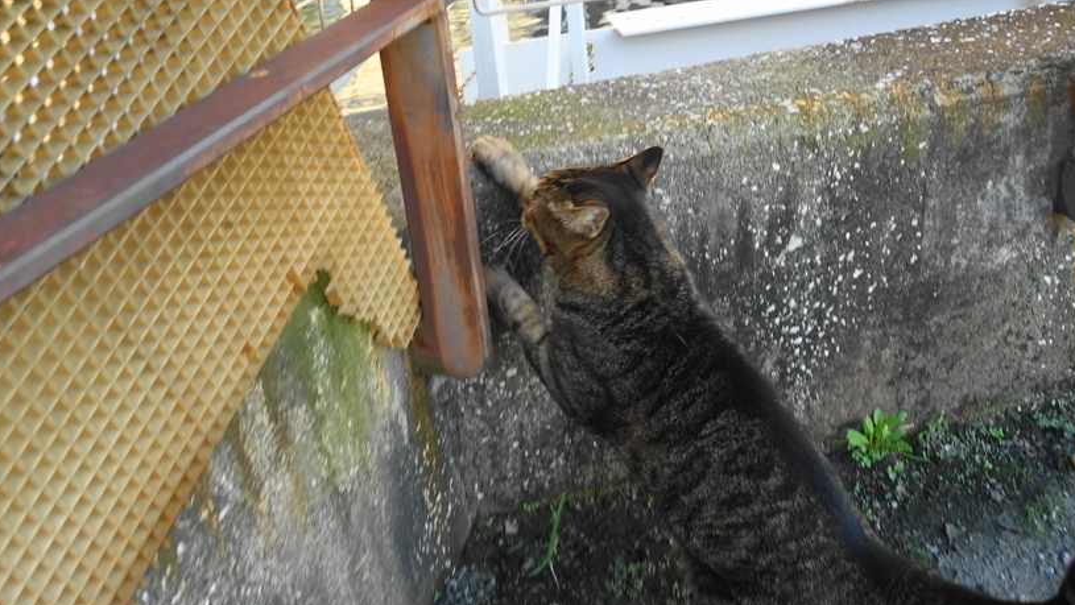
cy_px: 262
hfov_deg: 54.0
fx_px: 1055
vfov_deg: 32.0
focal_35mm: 37
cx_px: 550
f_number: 2.8
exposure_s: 1/125
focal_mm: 8.8
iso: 250
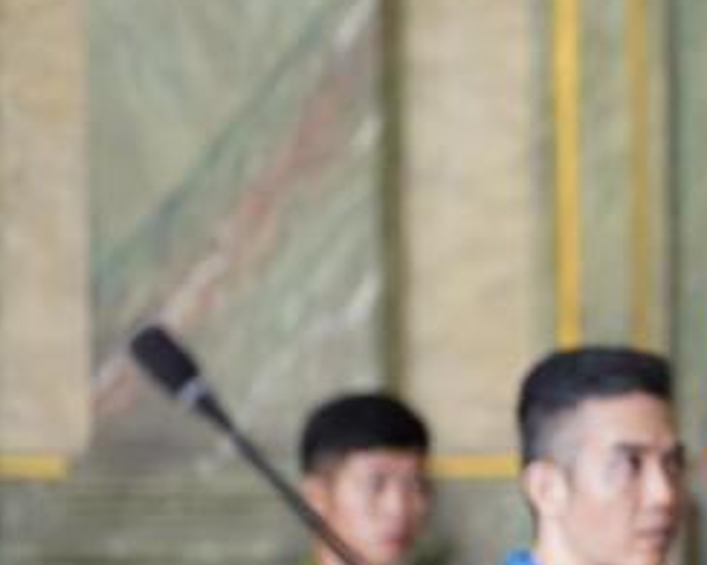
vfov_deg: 5.4
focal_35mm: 288
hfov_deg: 6.6
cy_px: 400
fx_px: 6024
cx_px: 1040
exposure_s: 1/200
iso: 3200
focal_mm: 104
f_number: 2.8
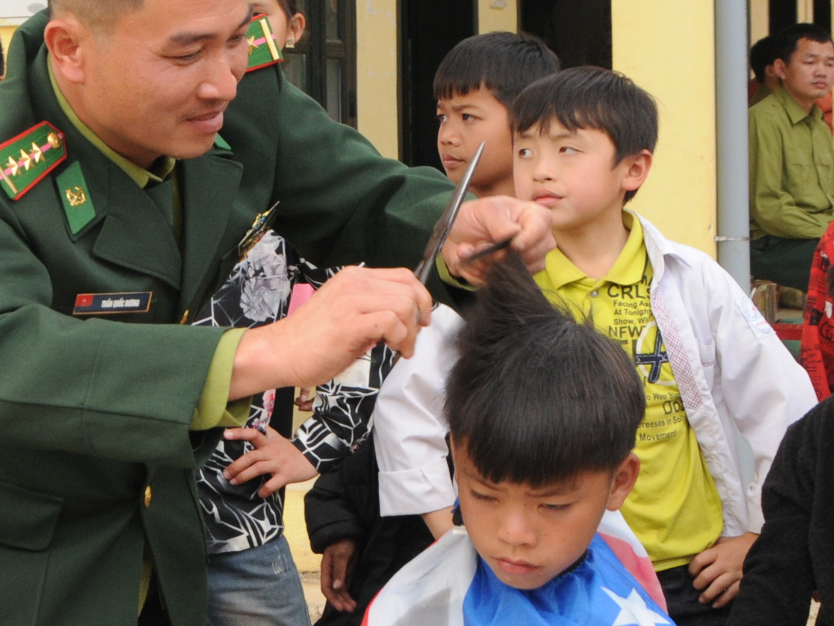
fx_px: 2686
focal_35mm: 111
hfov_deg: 17.3
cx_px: 37
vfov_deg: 13.2
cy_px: 127
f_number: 13
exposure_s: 1/160
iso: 500
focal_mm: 25
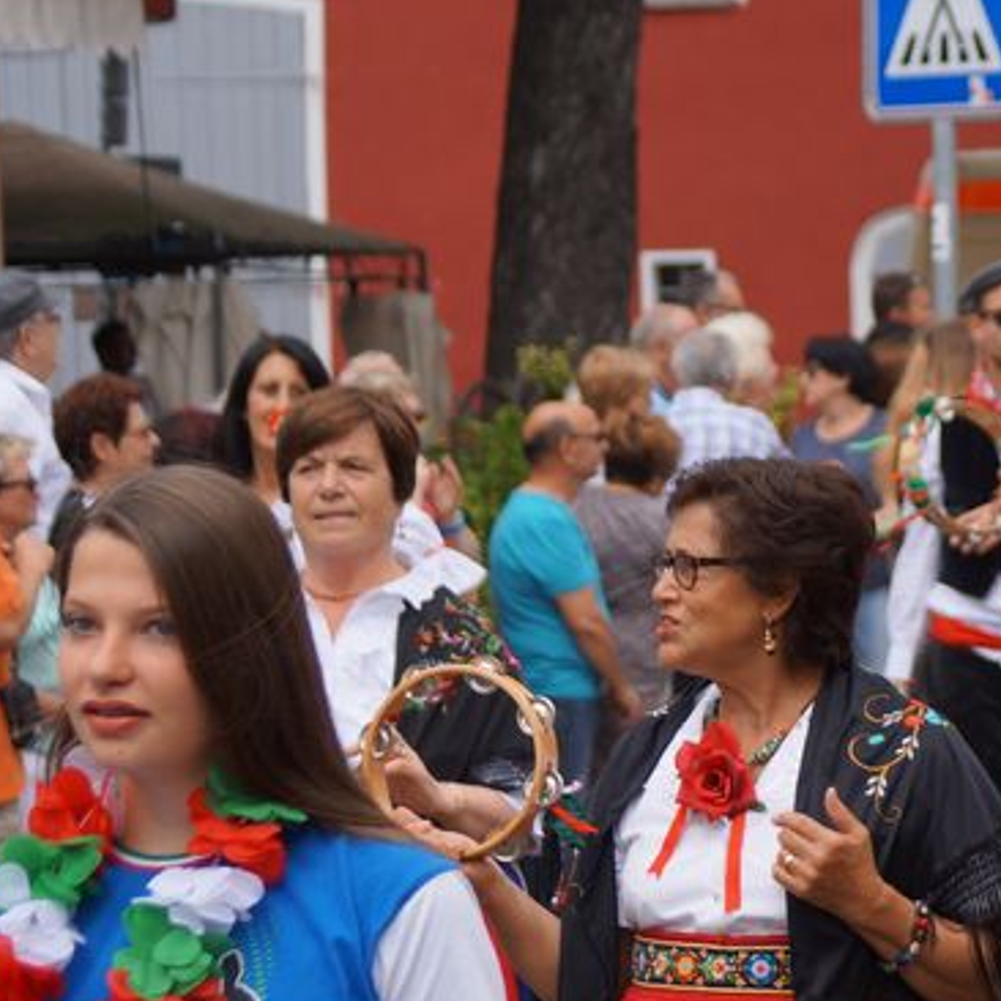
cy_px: 778
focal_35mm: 196
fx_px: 6419
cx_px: 1058
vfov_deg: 8.9
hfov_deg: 8.9
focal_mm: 55
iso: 100
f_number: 4.5
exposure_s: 1/400
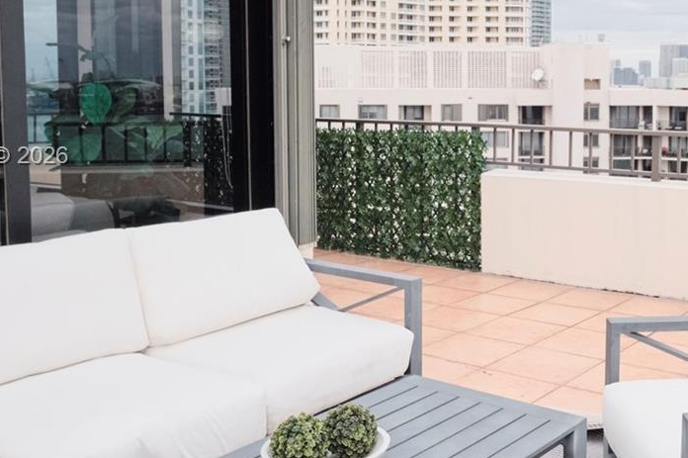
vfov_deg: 29.0
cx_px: 552
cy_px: 157
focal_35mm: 46
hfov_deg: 41.0
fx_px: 878
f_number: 5.6
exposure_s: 1/250
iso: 1250
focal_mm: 13
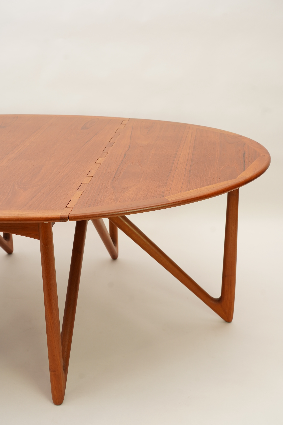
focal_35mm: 49
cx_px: 142
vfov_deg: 40.3
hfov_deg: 27.5
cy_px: 212
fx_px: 578
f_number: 6.3
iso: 800
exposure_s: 1/125
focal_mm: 49
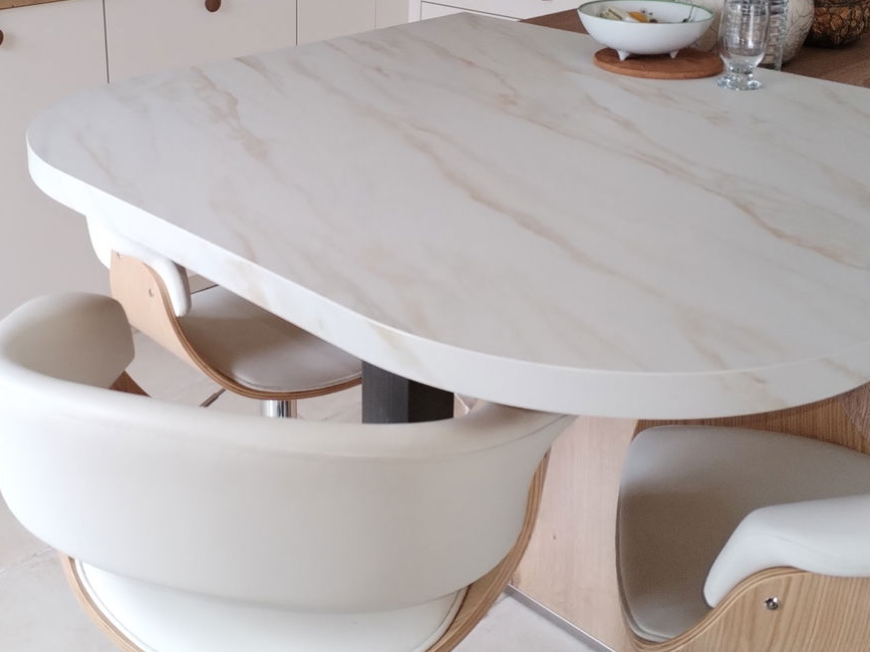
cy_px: 152
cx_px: 277
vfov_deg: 29.7
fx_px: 1206
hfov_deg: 39.1
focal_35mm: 48
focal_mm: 4.75
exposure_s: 1/25
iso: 1227
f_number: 1.8
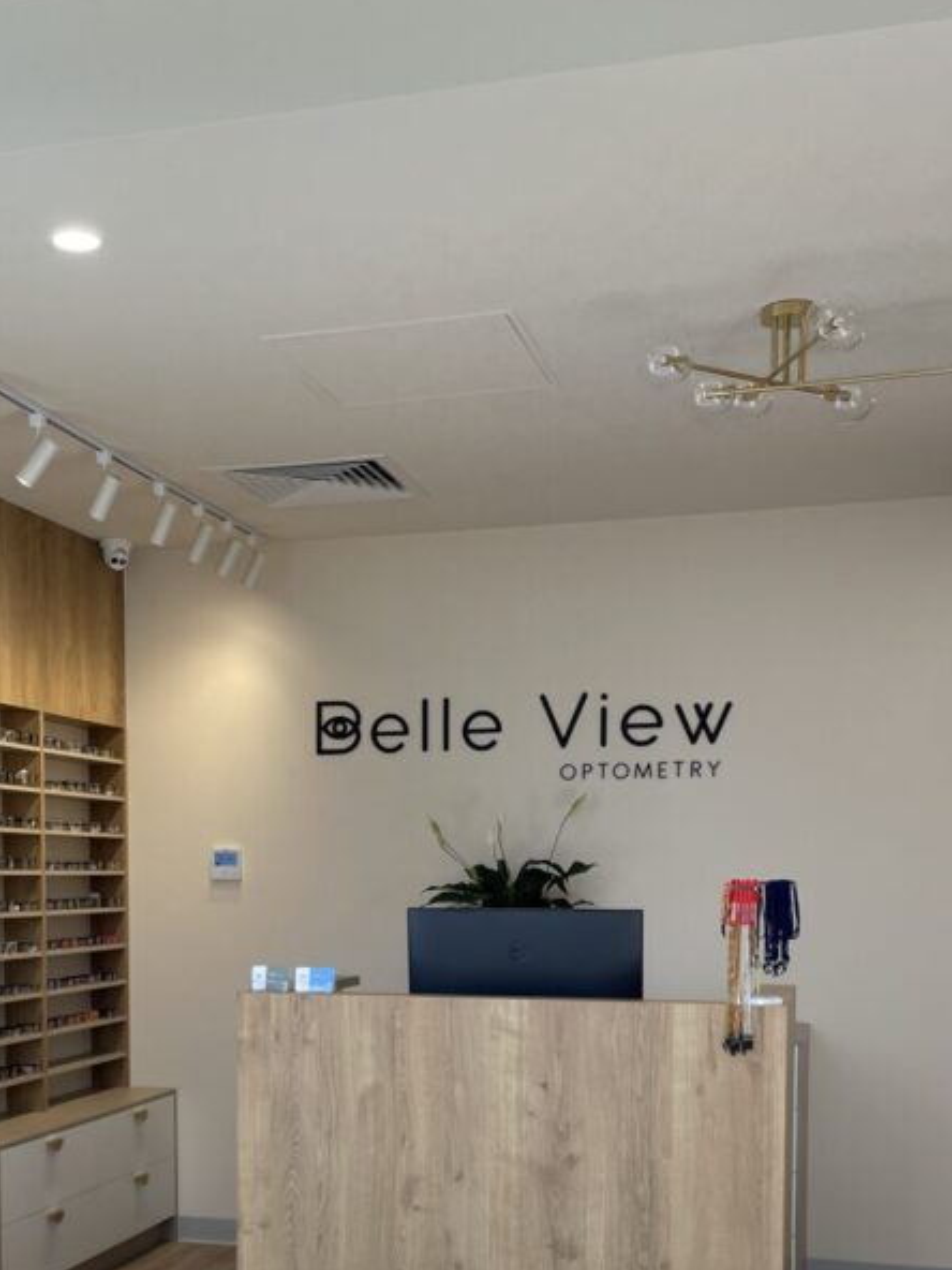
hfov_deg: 32.0
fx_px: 1650
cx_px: 337
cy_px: 1002
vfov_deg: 40.5
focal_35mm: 45
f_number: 1.6
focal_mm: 4.2
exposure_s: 1/140
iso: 32
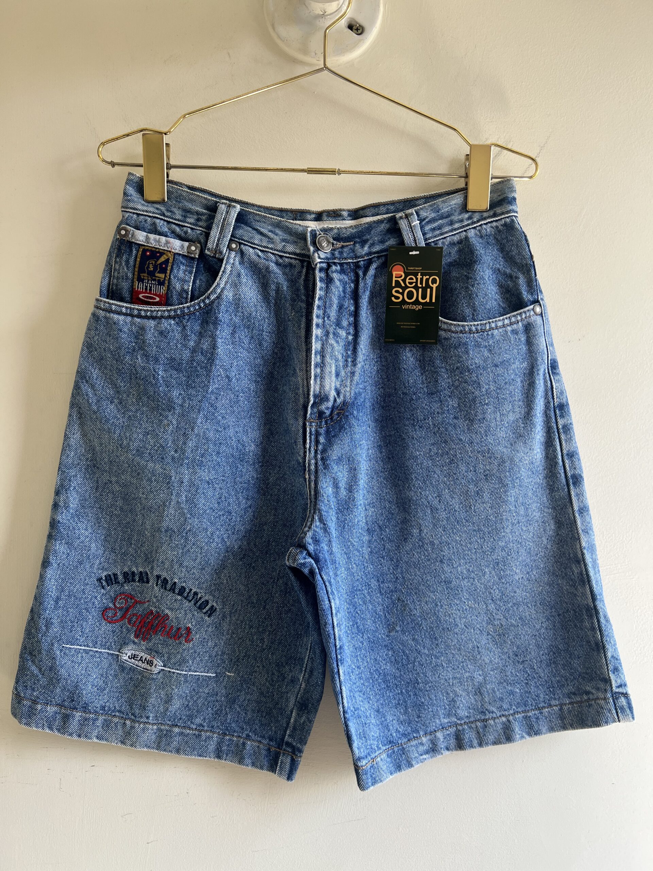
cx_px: 326
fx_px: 654
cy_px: 436
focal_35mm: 26
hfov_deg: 53.1
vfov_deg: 67.3
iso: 32
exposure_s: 1/121
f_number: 1.5
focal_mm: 5.7
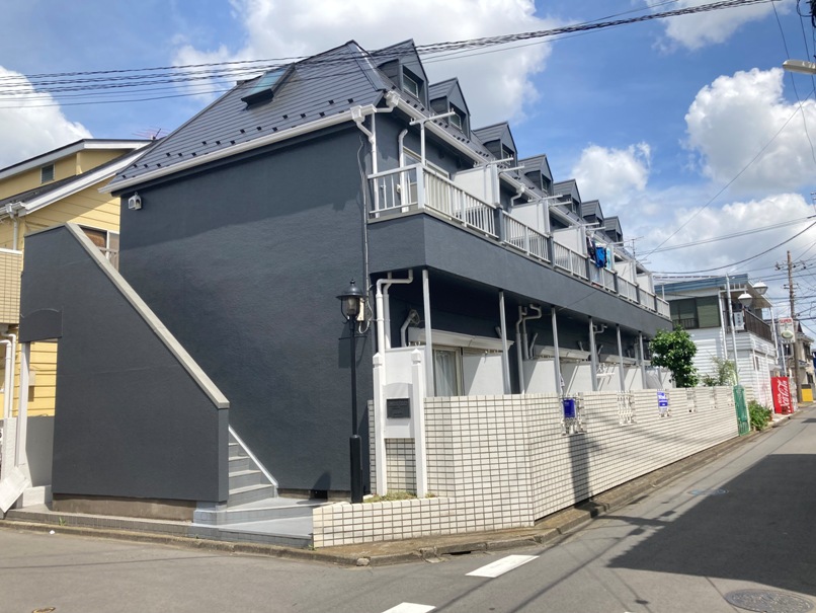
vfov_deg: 49.8
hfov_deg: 63.4
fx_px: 660
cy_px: 306
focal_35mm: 28
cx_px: 408
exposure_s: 1/2315
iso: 20
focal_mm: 3.99
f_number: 1.8
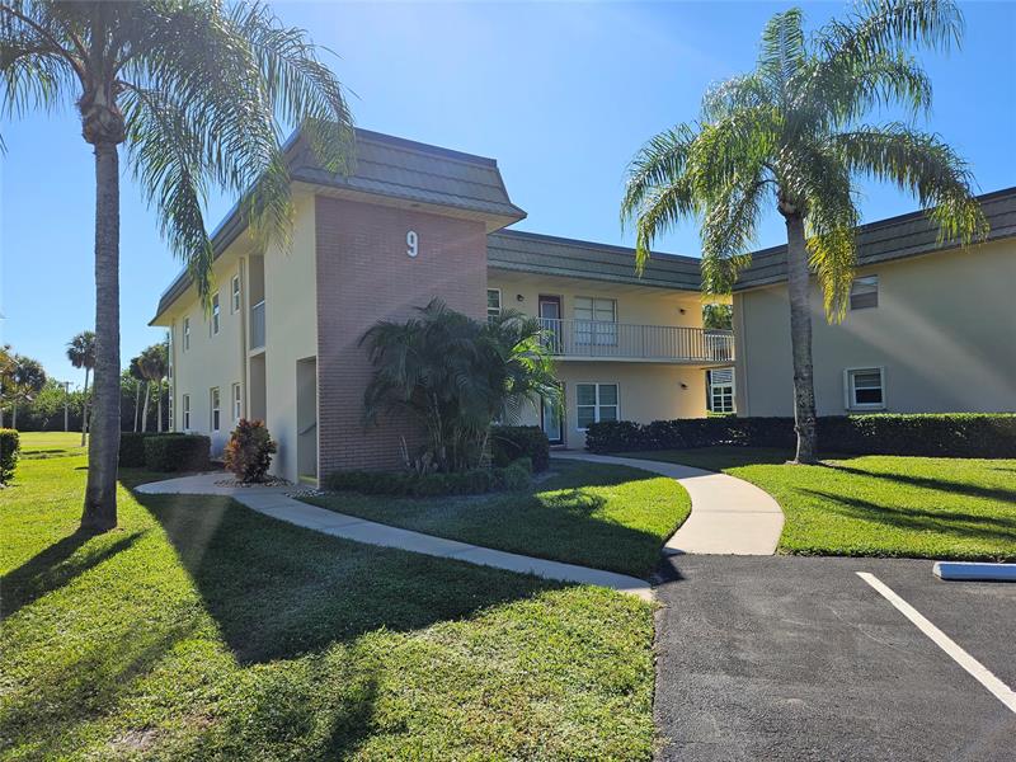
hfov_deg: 73.9
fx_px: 675
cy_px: 381
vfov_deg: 58.9
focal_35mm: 23
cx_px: 508
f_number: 1.8
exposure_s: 1/1567
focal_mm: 5.4
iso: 25
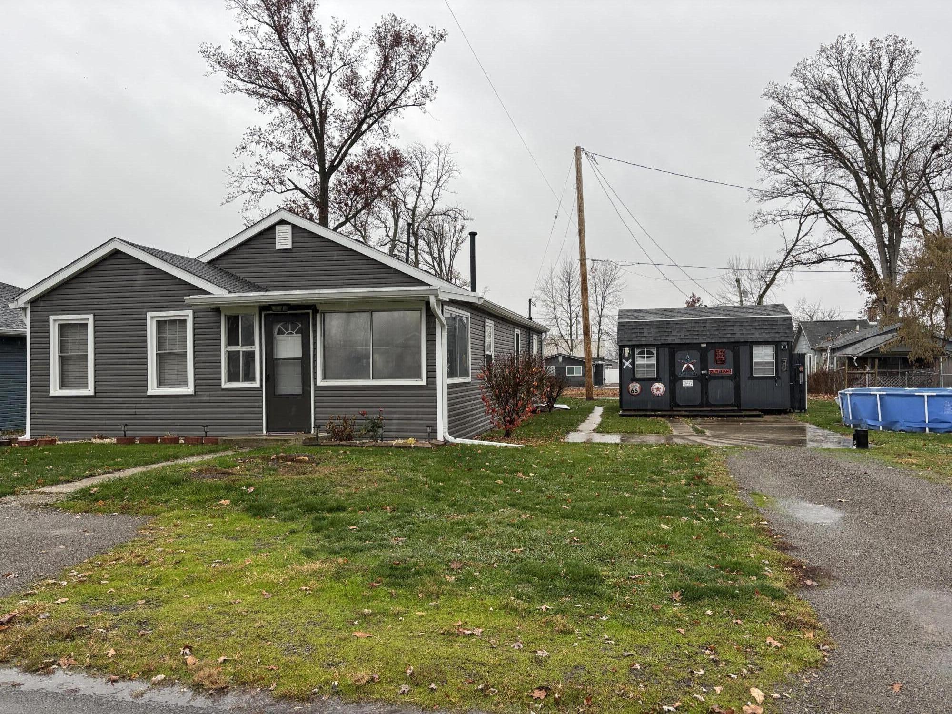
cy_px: 357
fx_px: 715
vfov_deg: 53.1
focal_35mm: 26
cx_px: 476
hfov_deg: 67.3
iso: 50
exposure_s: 1/334
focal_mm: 5.96
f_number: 1.6
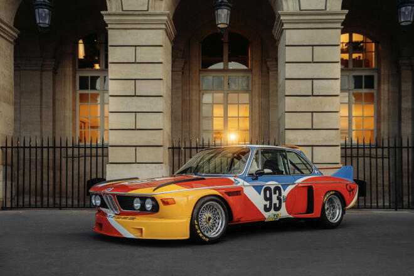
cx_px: 207
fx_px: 483
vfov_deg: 31.9
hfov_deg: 46.4
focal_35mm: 42
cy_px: 138
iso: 640
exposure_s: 1/200
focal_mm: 42
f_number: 2.8
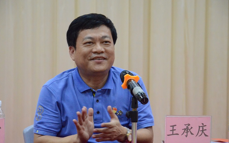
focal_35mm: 157
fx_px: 980
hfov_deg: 13.3
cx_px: 116
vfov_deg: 8.4
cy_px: 76
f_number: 5.6
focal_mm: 98
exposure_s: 1/50
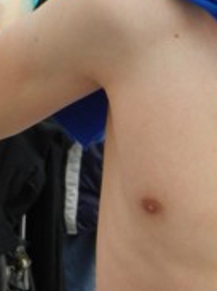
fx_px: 2505
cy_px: 288
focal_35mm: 299
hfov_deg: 4.9
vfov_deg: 6.6
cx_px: 260
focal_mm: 12.1
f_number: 4.7
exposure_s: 1/400
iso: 160
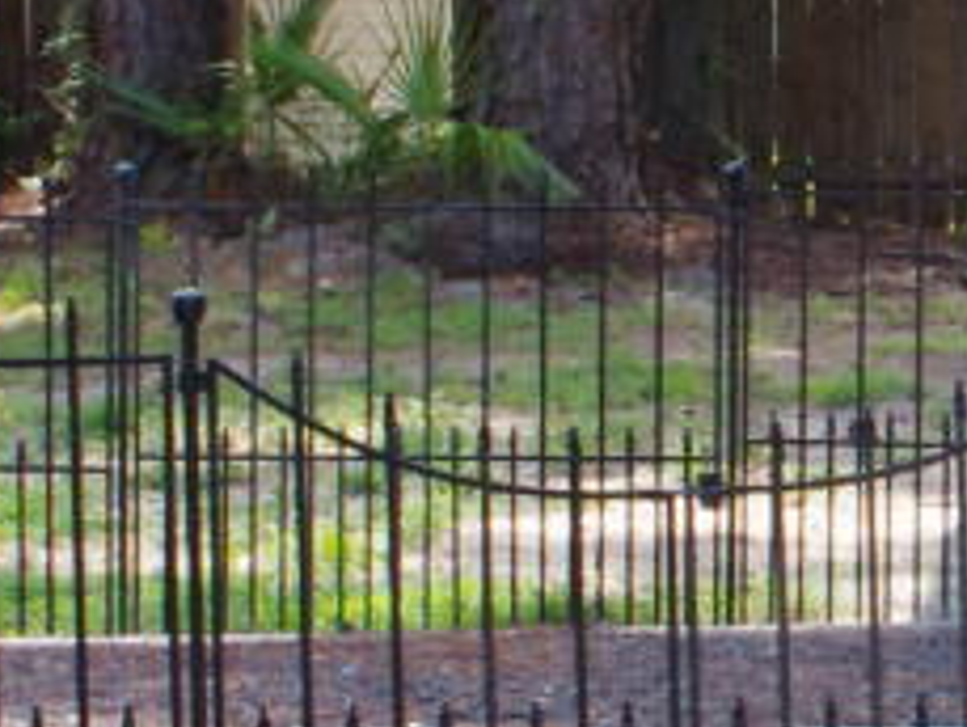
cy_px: 55
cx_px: 2377
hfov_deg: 7.3
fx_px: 7043
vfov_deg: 5.9
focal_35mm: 252
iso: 800
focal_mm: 35
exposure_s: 1/160
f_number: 11
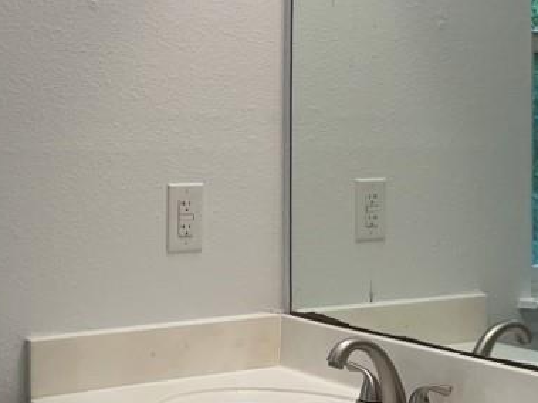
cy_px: 132
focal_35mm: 73
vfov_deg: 20.1
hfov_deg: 26.1
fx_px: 1134
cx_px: 99
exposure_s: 1/120
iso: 32
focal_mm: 3
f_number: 1.8
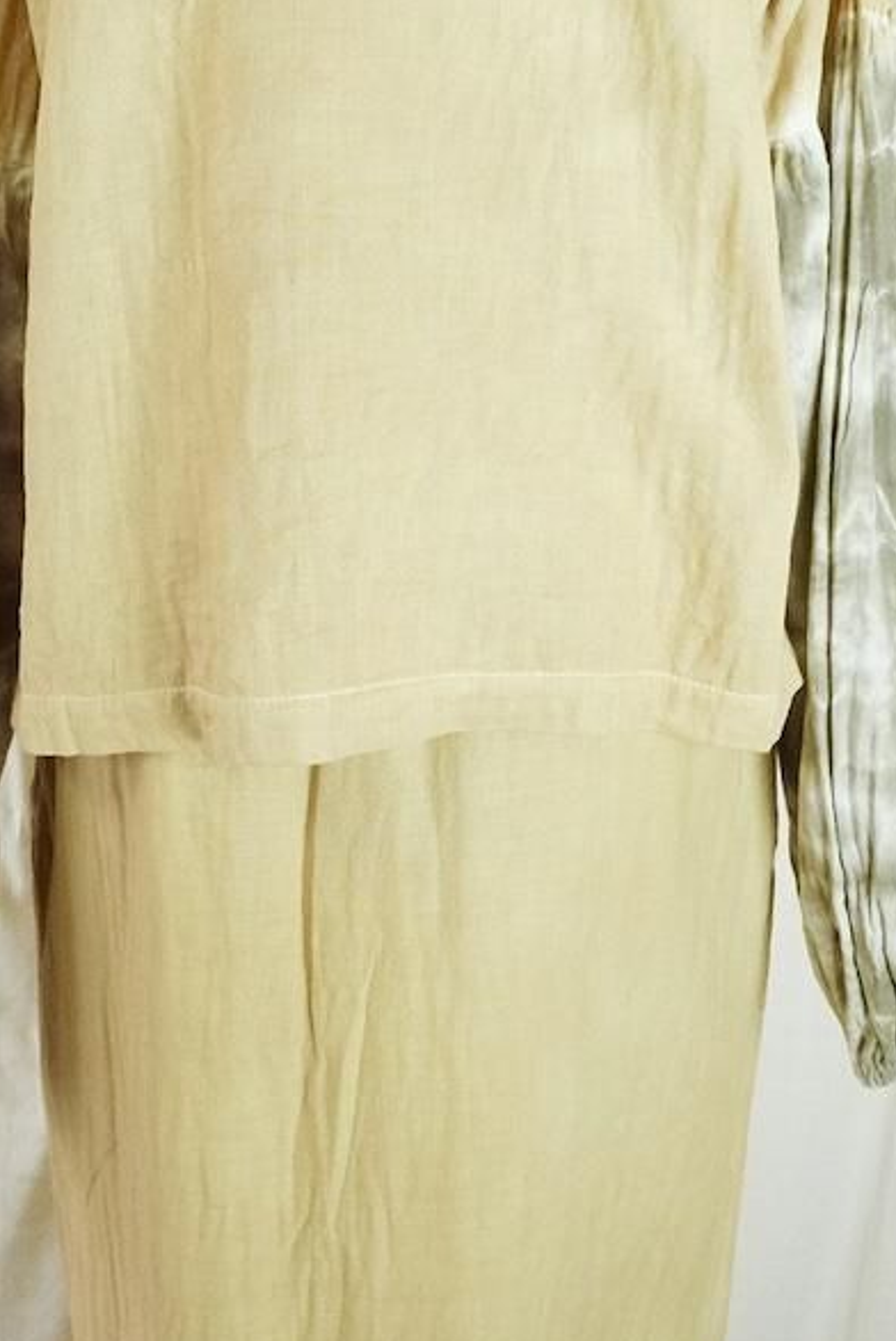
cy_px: 215
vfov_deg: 41.2
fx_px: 1678
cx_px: 362
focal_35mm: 45
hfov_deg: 29.8
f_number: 8
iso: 6400
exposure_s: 1/160
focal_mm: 16
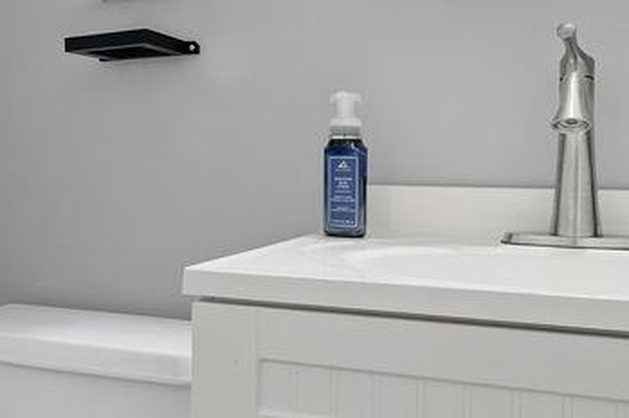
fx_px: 820
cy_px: 196
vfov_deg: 28.6
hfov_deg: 40.9
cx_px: 171
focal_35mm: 47
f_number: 8
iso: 100
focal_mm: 16
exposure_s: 1/2.5
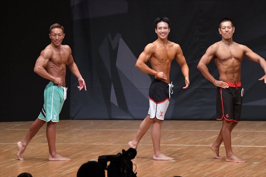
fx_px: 1994
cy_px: 88
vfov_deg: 5.1
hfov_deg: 7.6
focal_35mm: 270
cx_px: 133
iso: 6400
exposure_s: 1/400
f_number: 5.6
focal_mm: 180
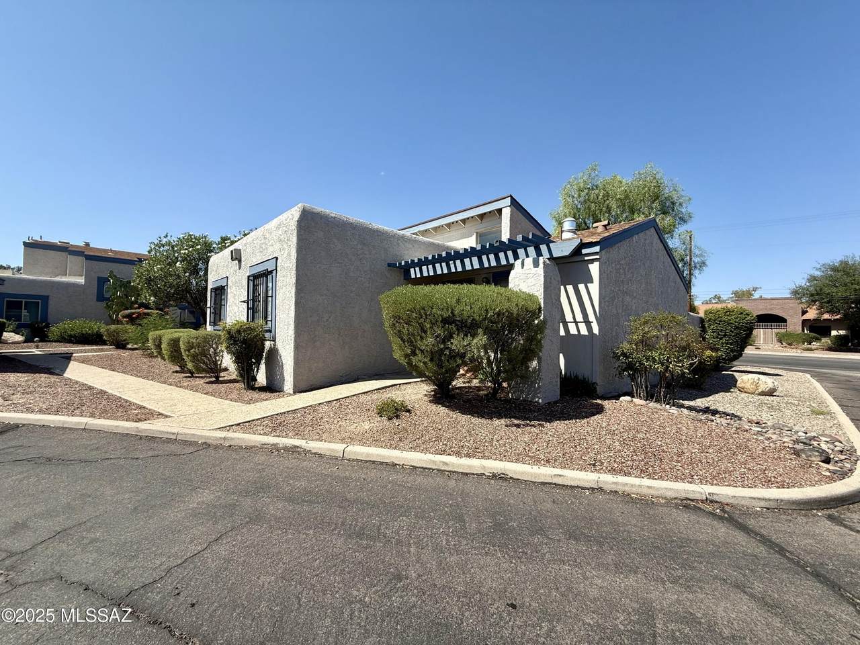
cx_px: 430
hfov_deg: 102.1
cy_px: 322
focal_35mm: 14
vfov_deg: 85.7
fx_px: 348
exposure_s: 1/1572
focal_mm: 2.22
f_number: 2.2
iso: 50
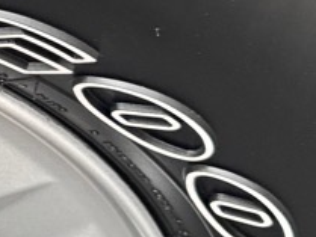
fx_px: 1681
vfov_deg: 8.1
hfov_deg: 9.6
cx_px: -419
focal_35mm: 184
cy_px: 36
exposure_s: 1/121
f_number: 1.78
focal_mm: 6.76
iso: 125
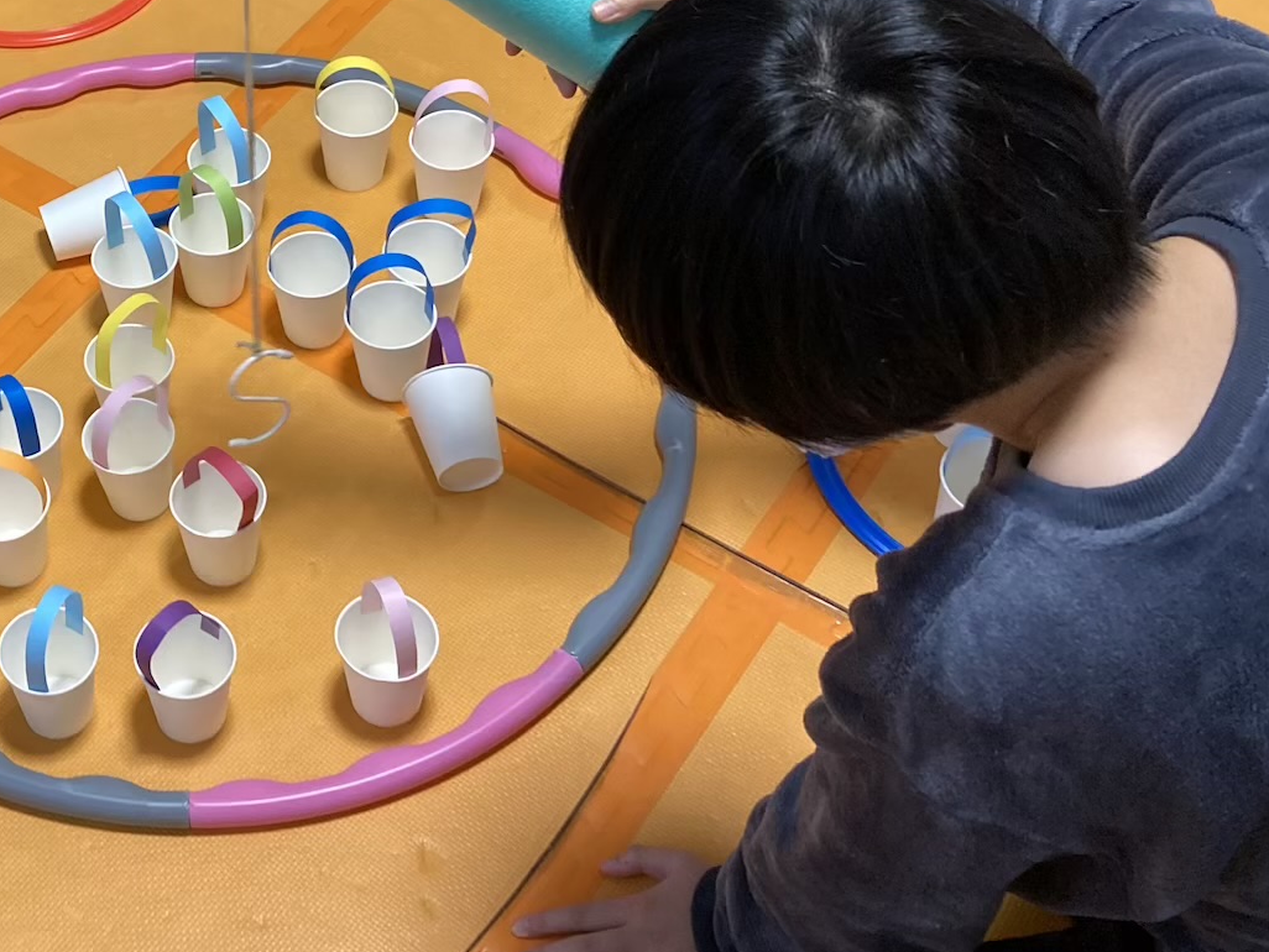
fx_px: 2017
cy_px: 244
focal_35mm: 55
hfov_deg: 33.0
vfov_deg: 26.3
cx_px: 113
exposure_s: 1/60
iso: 160
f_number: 1.8
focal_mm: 3.99
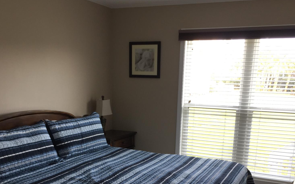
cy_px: 166
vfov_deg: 29.3
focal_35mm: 42
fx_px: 338
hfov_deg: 47.2
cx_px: 144
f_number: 2.2
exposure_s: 1/40
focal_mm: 4.15
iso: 32
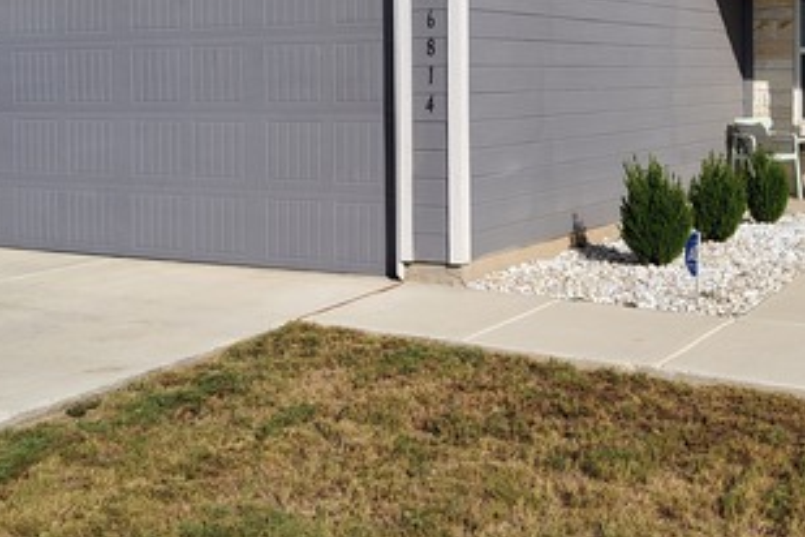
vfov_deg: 23.7
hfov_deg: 35.6
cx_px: 440
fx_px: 1252
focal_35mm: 56
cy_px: 81
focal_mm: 3.08
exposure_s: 1/2105
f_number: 2
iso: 50
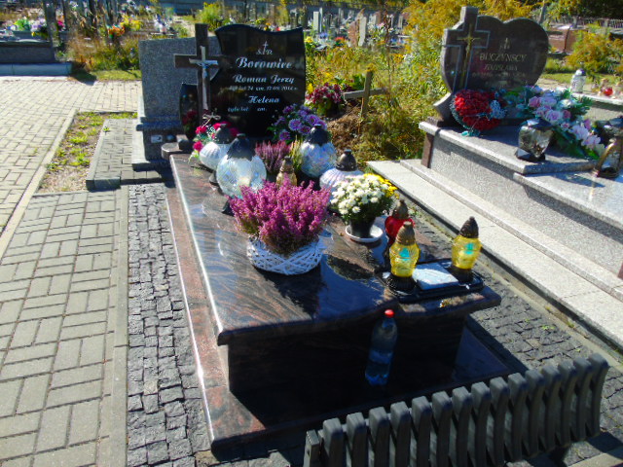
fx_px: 450
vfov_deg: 54.9
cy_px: 234
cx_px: 312
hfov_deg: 69.4
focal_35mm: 25
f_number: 3.4
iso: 80
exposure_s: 1/640
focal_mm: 4.4
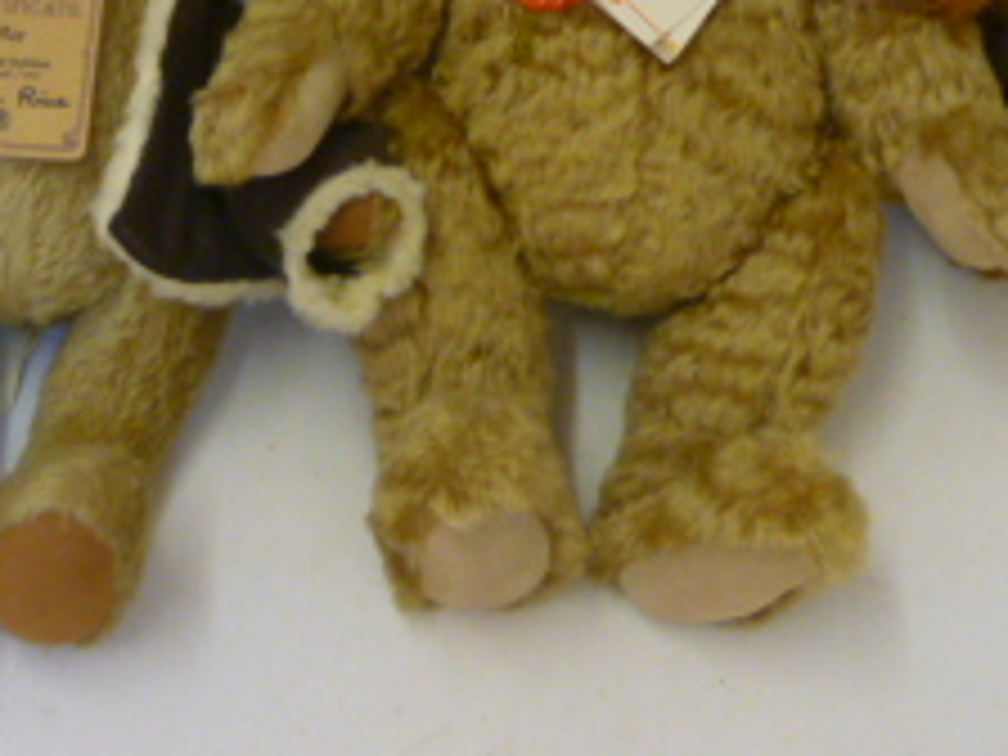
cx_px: 554
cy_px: -14
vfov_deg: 17.3
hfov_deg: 23.5
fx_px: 2417
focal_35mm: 83
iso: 200
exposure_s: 1/30
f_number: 3.3
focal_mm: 5.2
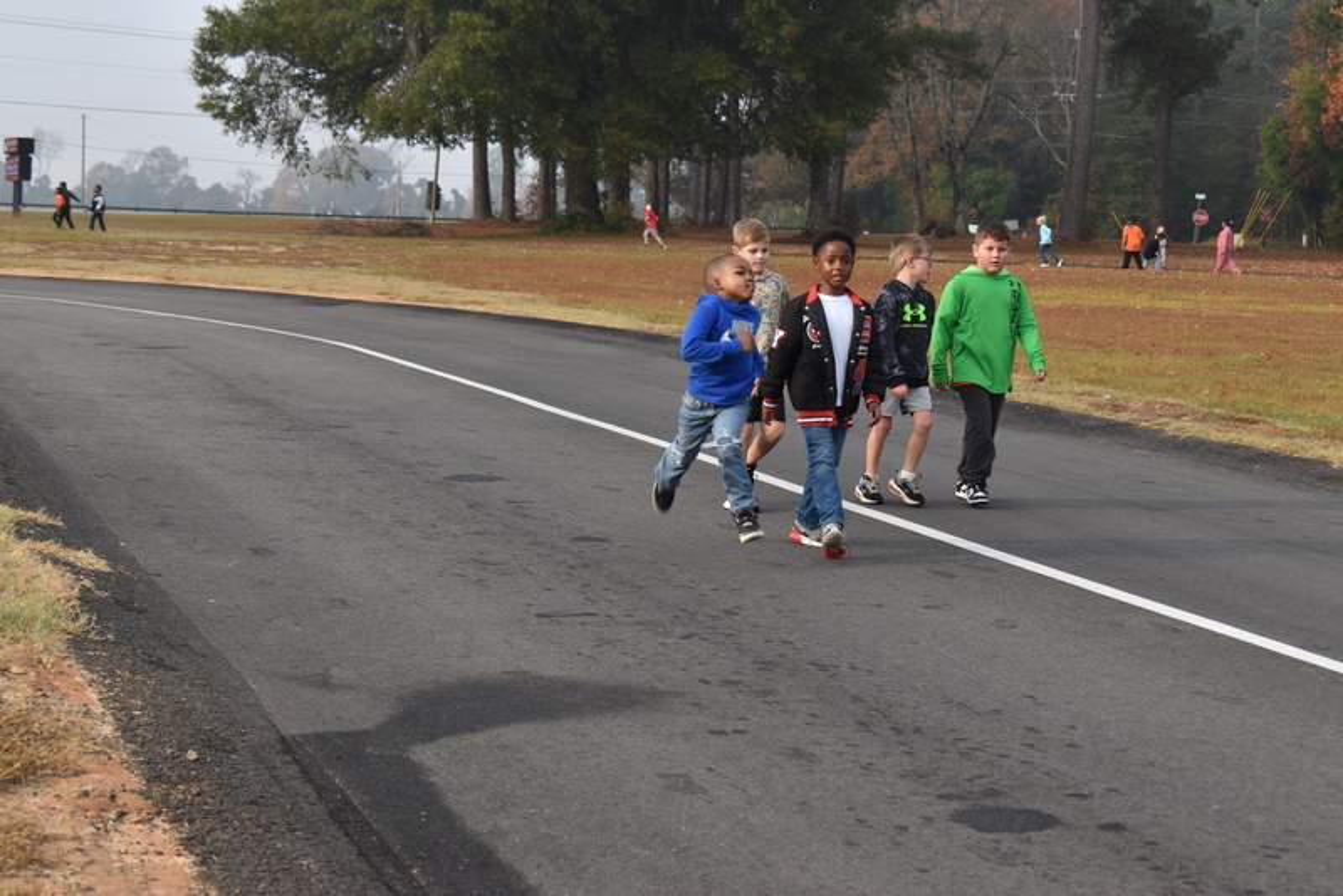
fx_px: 3079
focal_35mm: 82
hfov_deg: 24.6
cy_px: 448
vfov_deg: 16.6
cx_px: 672
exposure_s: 1/160
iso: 100
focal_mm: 55
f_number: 7.1
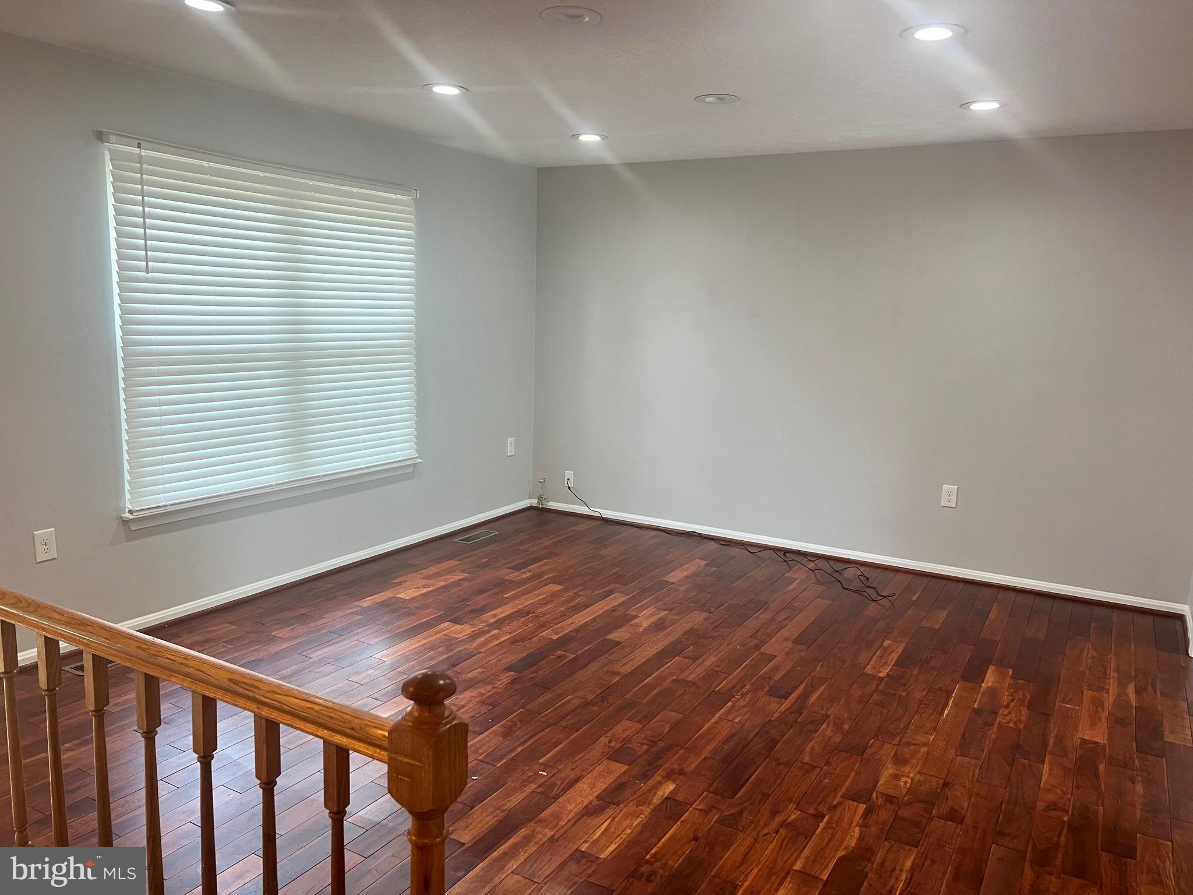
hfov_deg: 67.3
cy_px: 448
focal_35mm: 26
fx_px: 896
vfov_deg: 53.1
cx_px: 596
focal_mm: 5.7
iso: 80
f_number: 1.5
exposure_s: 1/60
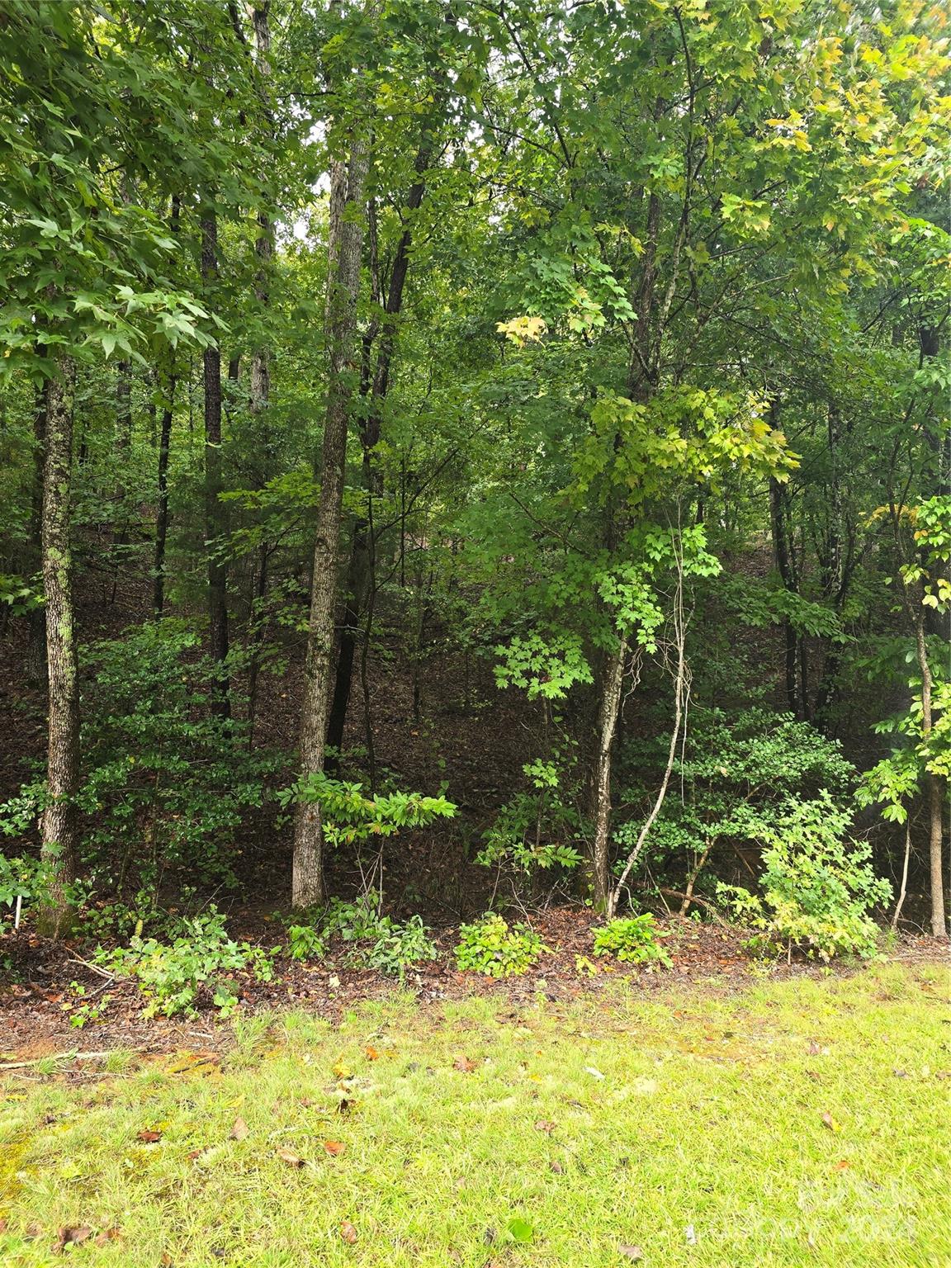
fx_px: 843
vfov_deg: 73.9
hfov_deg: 58.9
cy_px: 634
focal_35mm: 23
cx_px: 476
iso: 64
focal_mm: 6.3
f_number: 1.7
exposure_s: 1/180
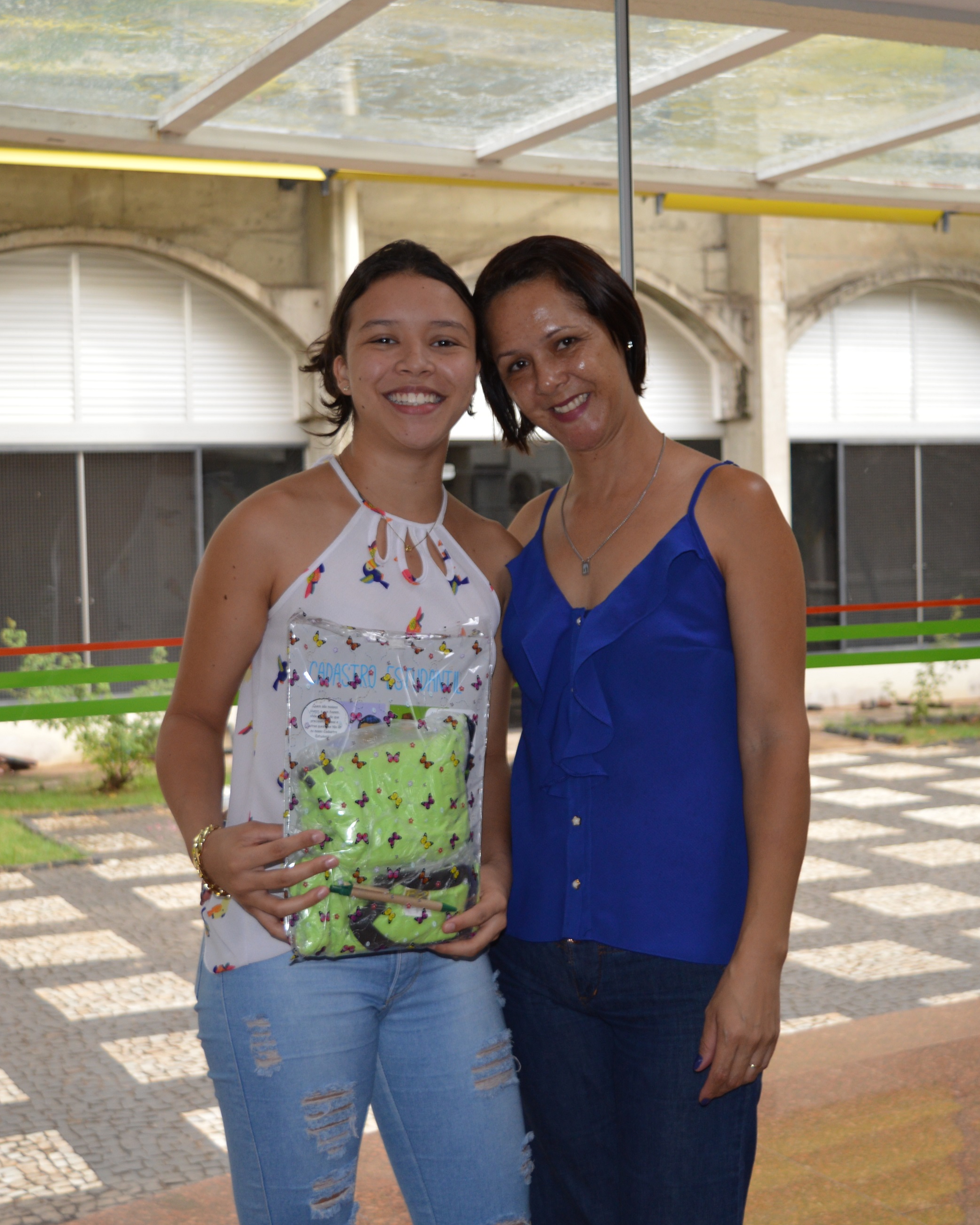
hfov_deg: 27.1
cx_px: 496
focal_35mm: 56
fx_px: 2030
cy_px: 608
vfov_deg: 33.6
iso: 250
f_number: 4
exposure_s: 1/125
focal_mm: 26
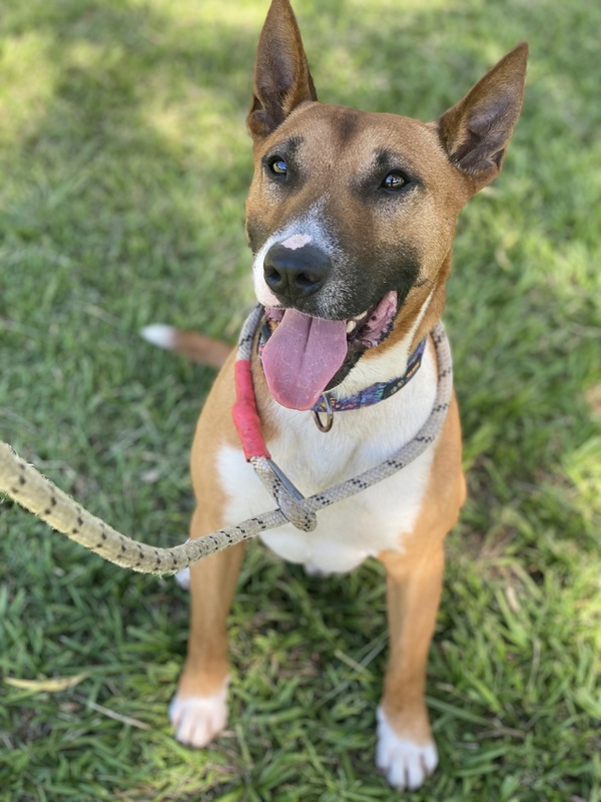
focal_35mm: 52
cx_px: 300
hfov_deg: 28.0
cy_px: 401
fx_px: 1204
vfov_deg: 36.8
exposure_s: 1/122
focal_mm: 6
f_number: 2
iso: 25
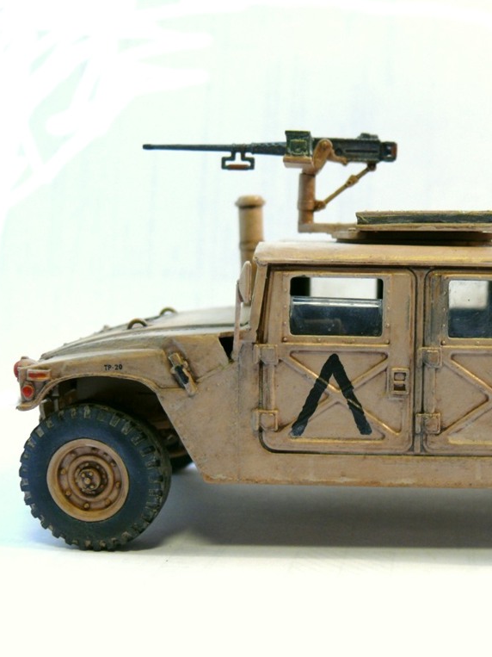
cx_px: 382
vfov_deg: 40.4
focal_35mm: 47
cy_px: 330
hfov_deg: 30.2
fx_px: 891
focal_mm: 7.4
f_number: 2.8
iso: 100
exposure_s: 1/60
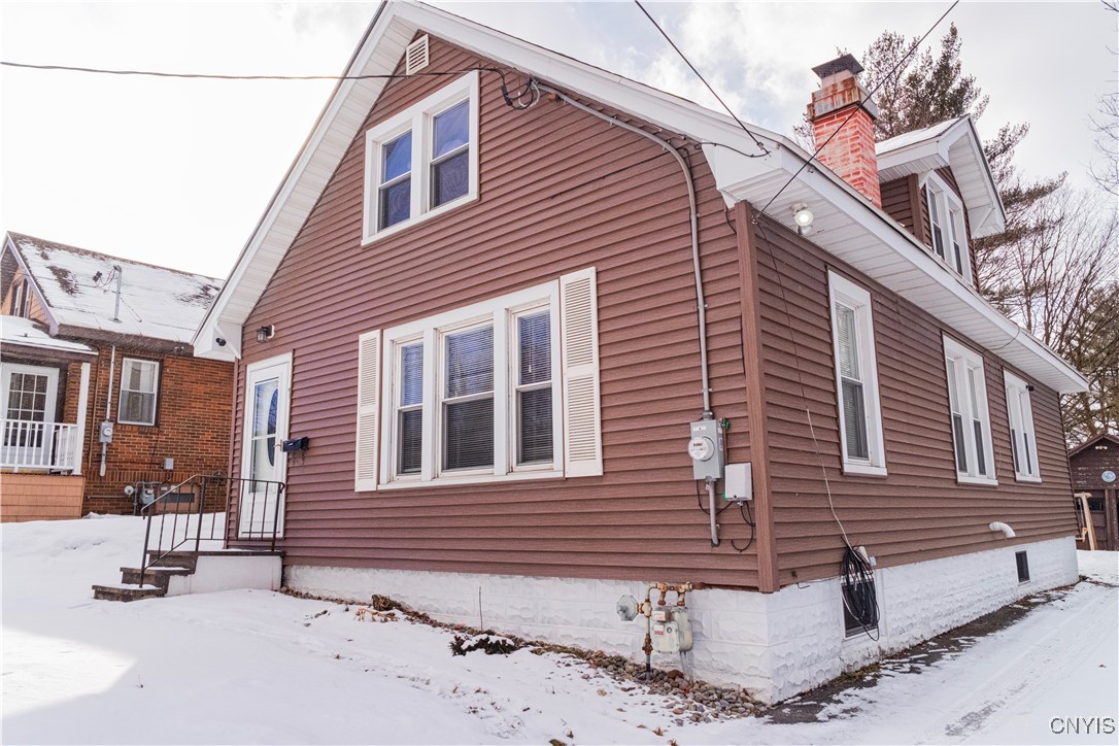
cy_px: 373
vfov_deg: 53.1
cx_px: 560
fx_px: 746
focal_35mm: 24
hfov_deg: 73.7
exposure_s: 1/60
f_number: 10
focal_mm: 16
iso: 2000
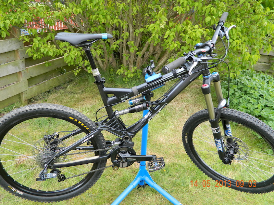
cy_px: 102
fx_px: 245
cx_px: 137
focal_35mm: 31
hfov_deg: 58.4
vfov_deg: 45.4
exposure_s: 1/60
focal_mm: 5.6
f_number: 3.2
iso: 80
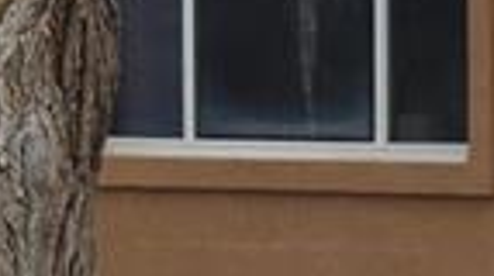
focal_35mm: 621
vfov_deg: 1.9
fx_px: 8121
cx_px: 891
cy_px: 48
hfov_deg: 3.5
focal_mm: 55
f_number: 11
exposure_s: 1/200
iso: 800
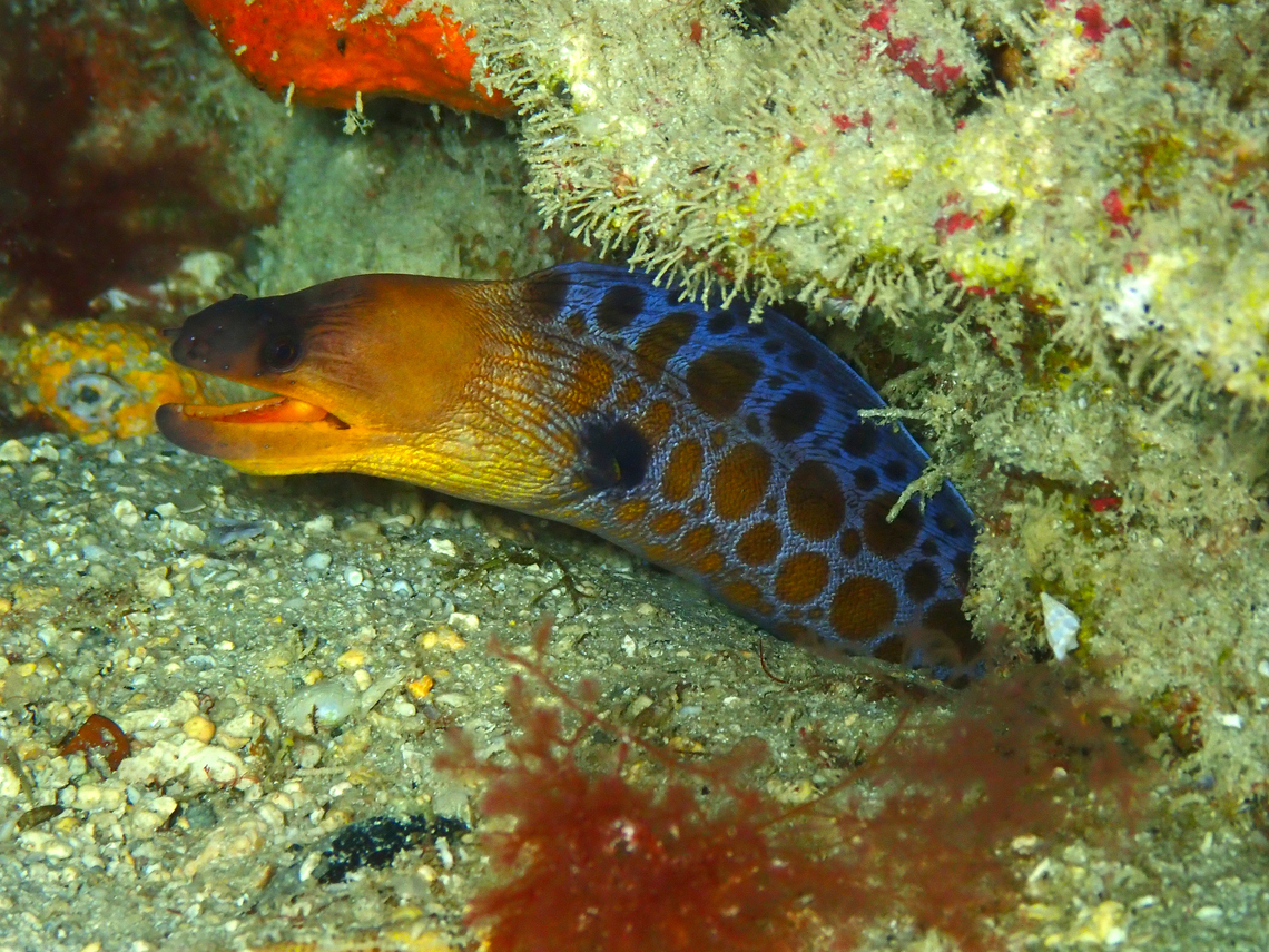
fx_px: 3666
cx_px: 634
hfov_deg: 19.6
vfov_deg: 14.8
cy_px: 476
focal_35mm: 100
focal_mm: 18
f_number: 6.3
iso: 200
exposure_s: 1/200
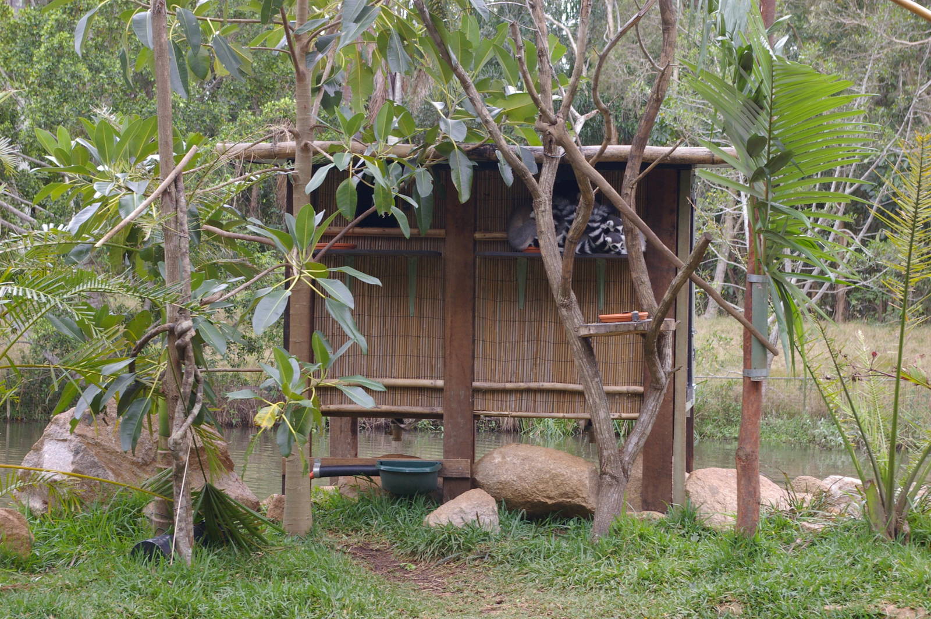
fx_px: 2132
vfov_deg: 16.5
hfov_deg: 24.6
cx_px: 466
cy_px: 310
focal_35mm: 82
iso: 400
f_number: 8
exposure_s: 1/60
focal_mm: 55
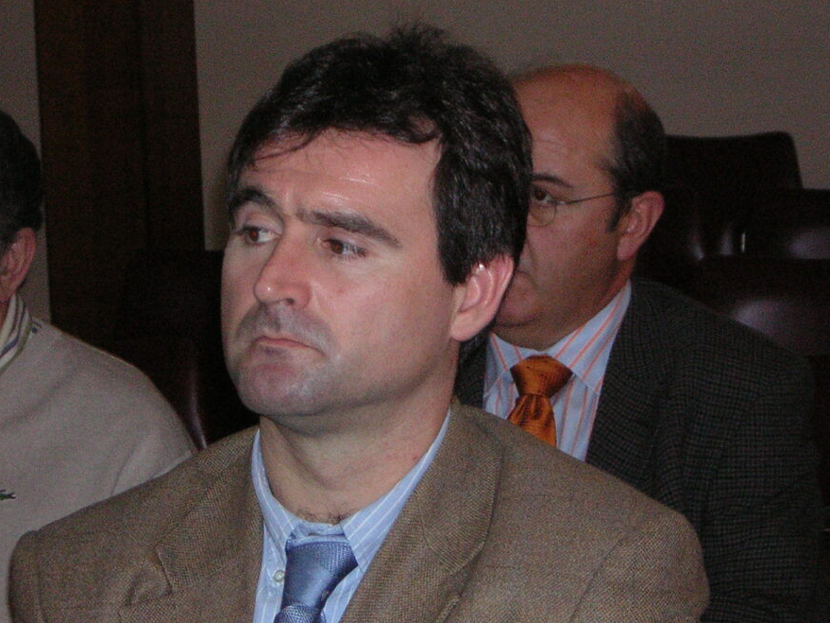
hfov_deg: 16.7
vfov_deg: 12.6
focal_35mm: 118
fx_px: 2829
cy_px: 320
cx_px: 441
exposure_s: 1/60.1
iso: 200
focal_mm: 14.1
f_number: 4.7
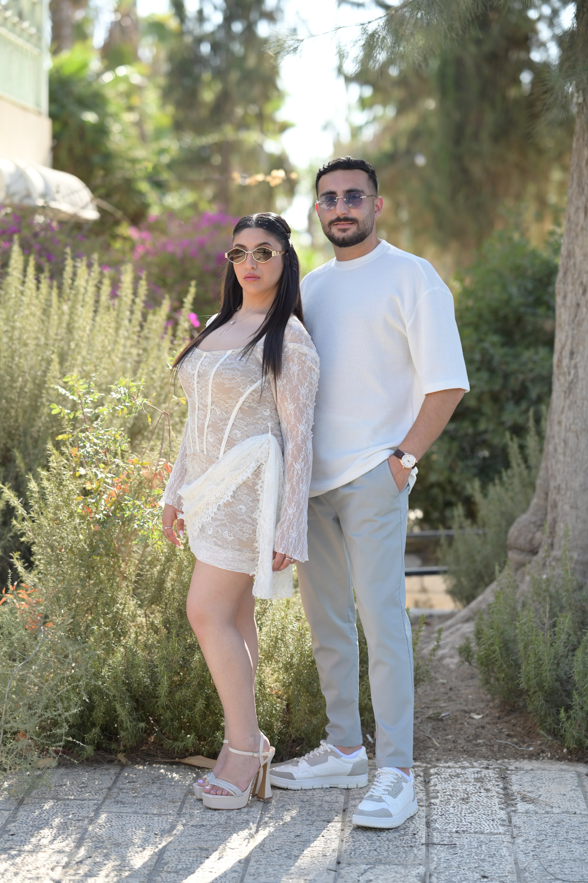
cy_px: 442
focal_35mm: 85
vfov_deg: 23.9
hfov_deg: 16.1
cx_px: 294
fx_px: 2082
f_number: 2.5
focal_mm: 85
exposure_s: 1/1600
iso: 320
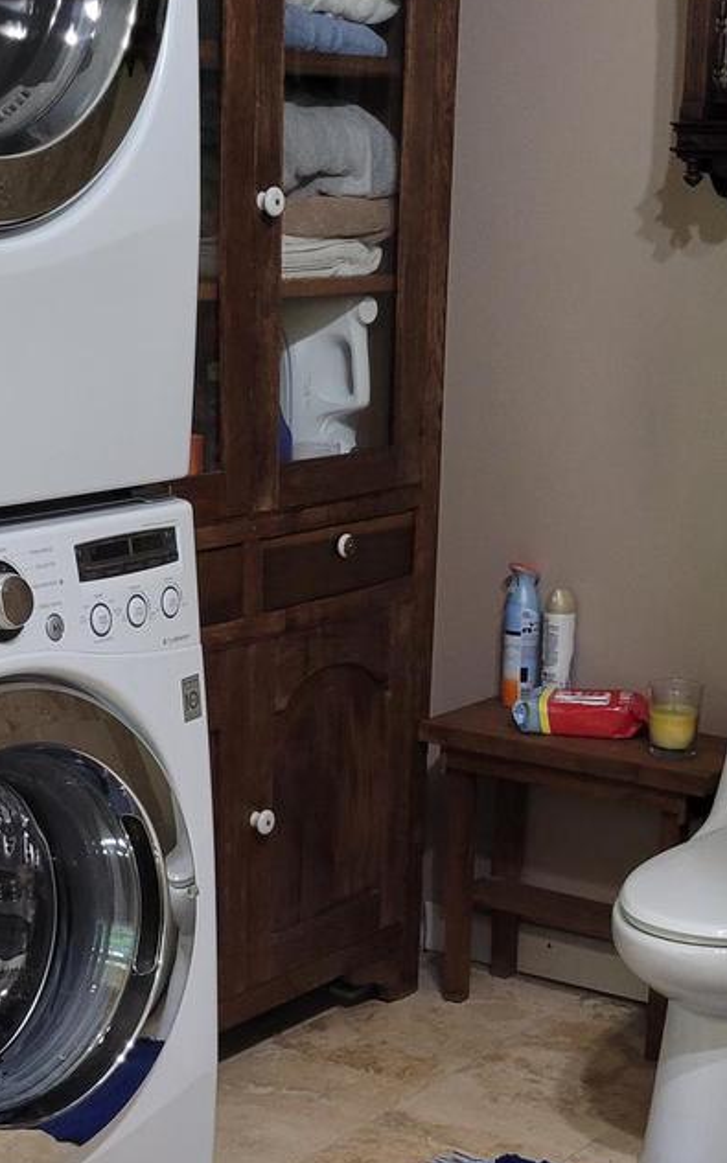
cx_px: 403
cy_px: 946
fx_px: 2124
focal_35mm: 67
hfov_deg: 19.4
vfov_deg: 29.8
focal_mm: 5.4
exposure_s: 1/60
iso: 200
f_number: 1.8
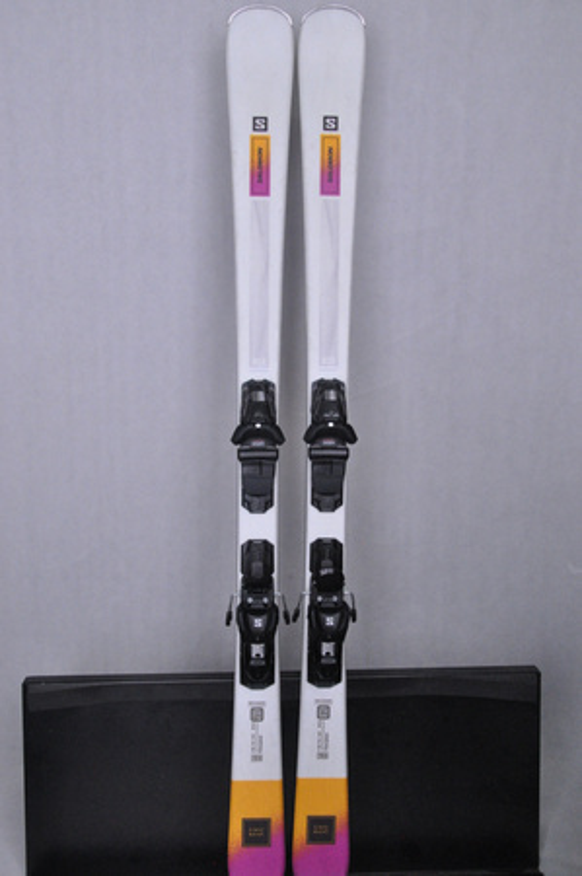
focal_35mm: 36
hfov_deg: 36.8
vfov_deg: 53.2
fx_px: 875
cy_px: 438
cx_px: 291
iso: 3200
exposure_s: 1/125
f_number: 9.5
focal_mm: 24
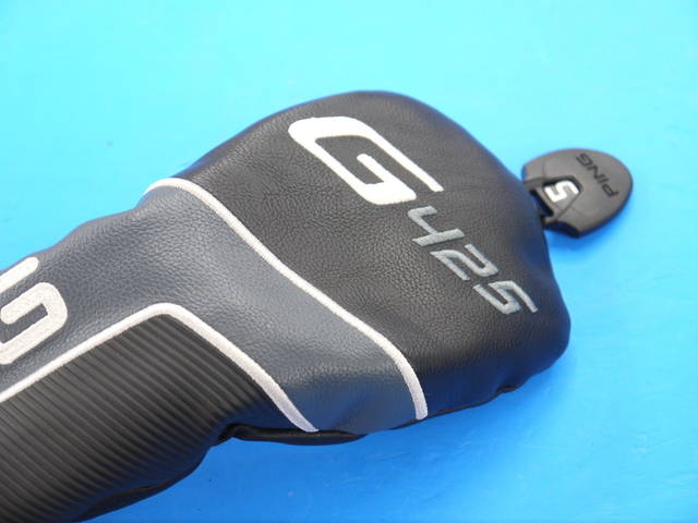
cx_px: 349
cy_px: 262
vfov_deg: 22.3
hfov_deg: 29.4
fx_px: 1331
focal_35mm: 66
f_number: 5.2
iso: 800
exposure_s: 1/60
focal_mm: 33
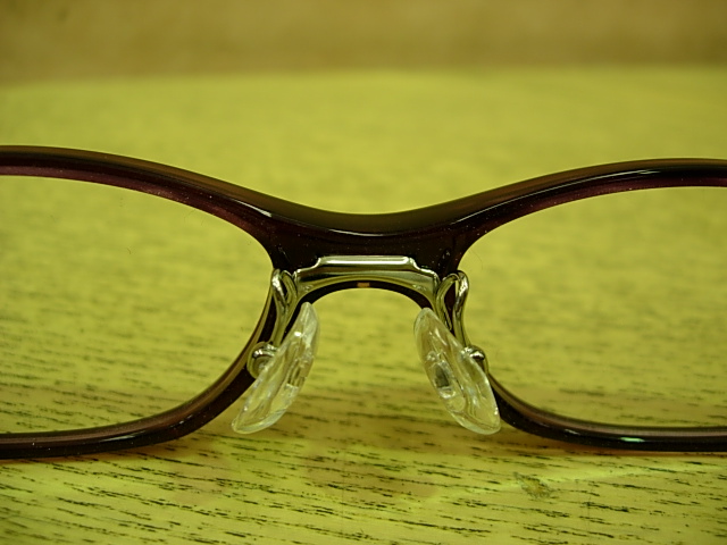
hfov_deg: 49.0
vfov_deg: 37.7
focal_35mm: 38
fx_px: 798
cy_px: 272
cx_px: 364
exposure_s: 1/32
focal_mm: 7.8
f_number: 2.8
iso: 64
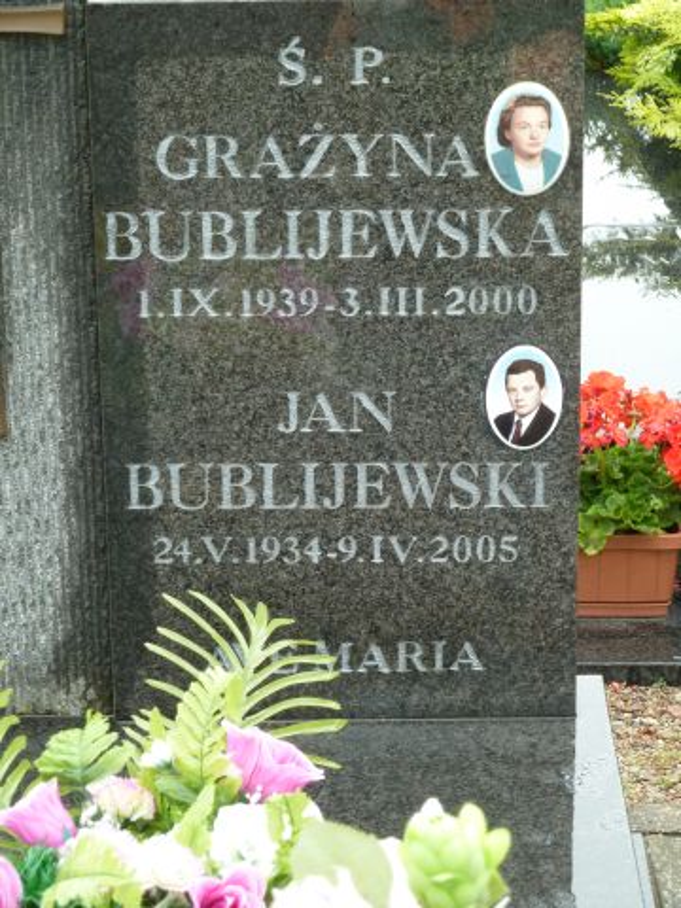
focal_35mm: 119
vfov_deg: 16.6
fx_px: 3121
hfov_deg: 12.5
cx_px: 340
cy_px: 454
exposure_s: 1/40
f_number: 4.4
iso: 125
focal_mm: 19.5
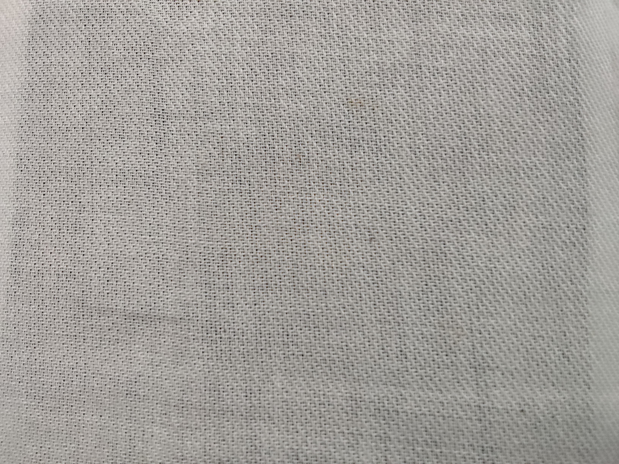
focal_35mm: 26
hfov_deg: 67.3
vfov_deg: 53.1
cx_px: 310
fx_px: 465
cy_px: 232
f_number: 2
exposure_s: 1/100
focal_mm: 2.78
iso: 250
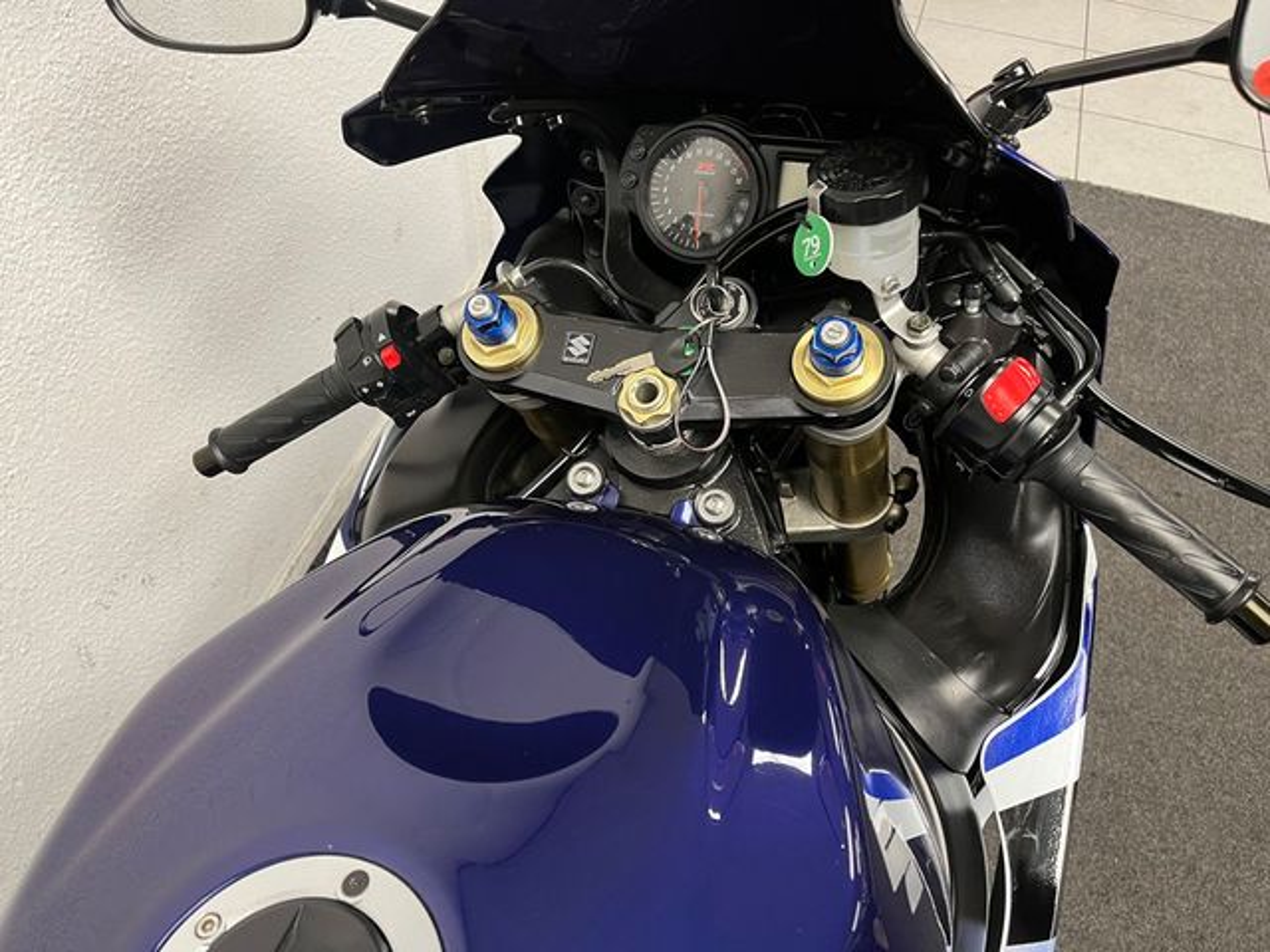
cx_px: 635
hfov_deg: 67.3
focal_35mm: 26
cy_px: 476
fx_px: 954
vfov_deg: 53.1
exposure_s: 1/50
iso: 160
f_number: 1.6
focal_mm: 5.1
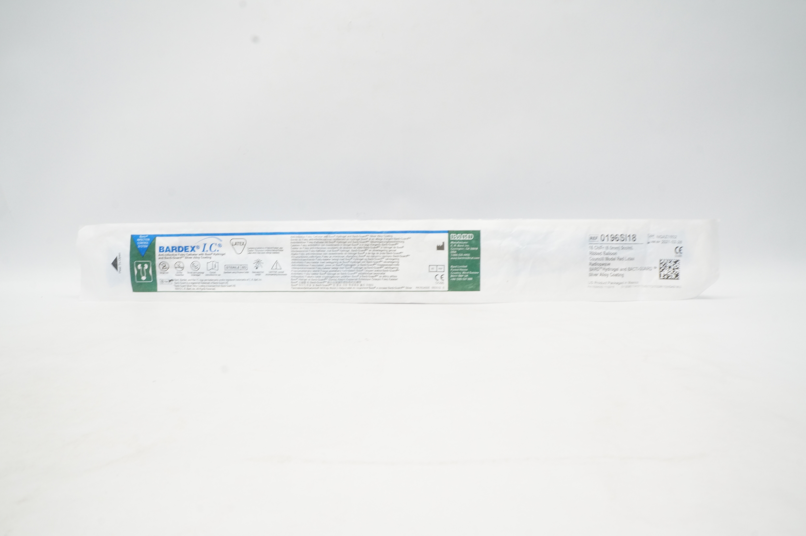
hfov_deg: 67.4
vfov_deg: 47.8
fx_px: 604
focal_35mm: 27
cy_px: 268
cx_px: 403
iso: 800
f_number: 14
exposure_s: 1/13
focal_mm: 18
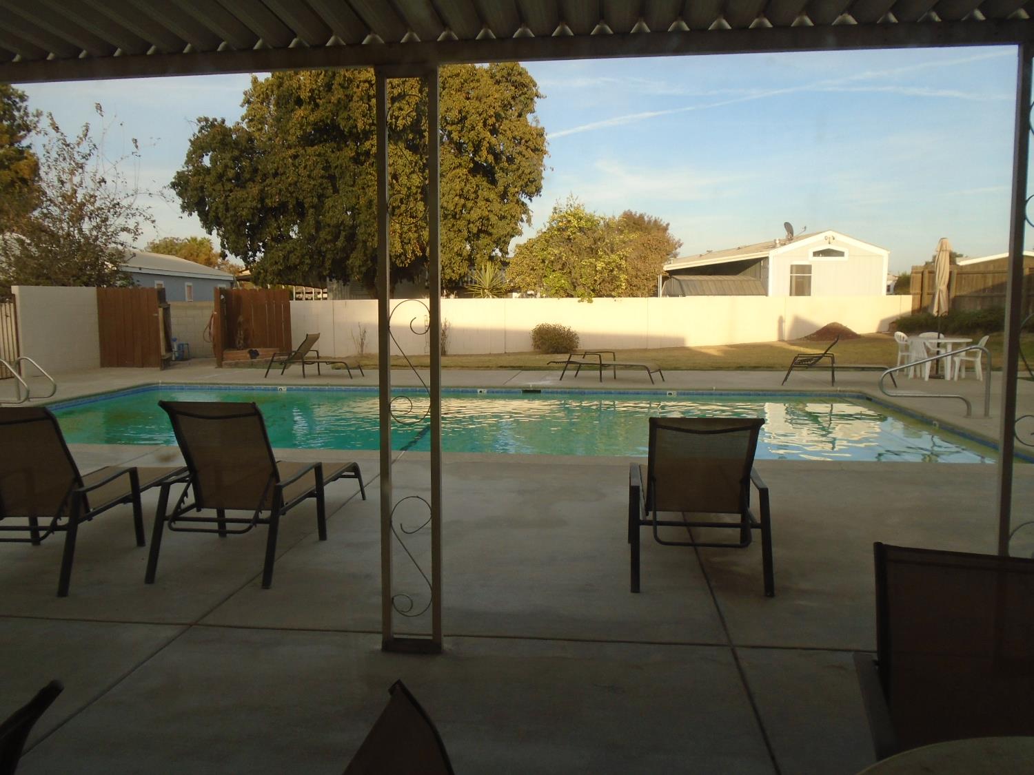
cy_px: 388
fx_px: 777
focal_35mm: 26
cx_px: 517
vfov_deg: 53.1
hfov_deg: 67.3
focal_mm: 4.6
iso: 100
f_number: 3.2
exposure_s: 1/400
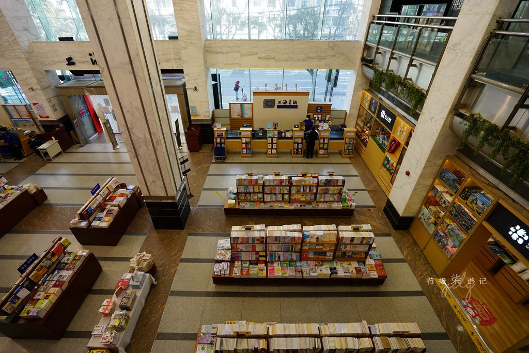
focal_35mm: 16
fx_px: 235
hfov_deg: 96.7
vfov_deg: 73.8
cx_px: 264
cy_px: 176
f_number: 4
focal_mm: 16
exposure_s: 1/60
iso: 125
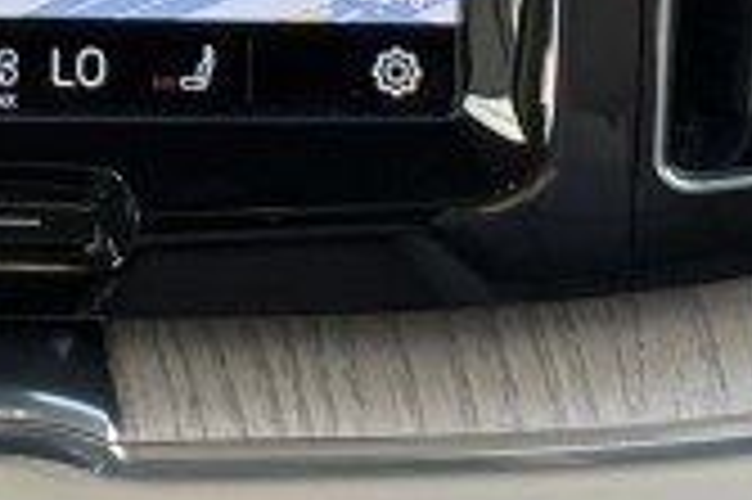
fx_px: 6386
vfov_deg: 4.5
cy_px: -275
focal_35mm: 306
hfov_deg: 6.7
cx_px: -198
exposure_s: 1/246
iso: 80
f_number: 1.78
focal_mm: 6.76
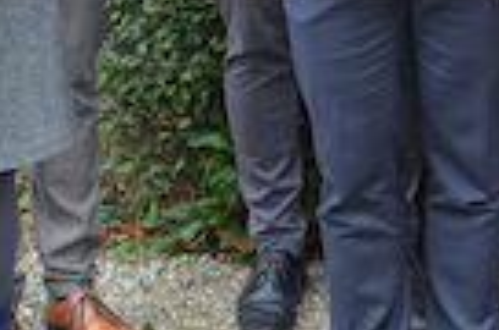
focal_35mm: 127
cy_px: -180
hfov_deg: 15.3
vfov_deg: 10.3
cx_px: 686
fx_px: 1756
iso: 640
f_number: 4
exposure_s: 1/60
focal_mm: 18
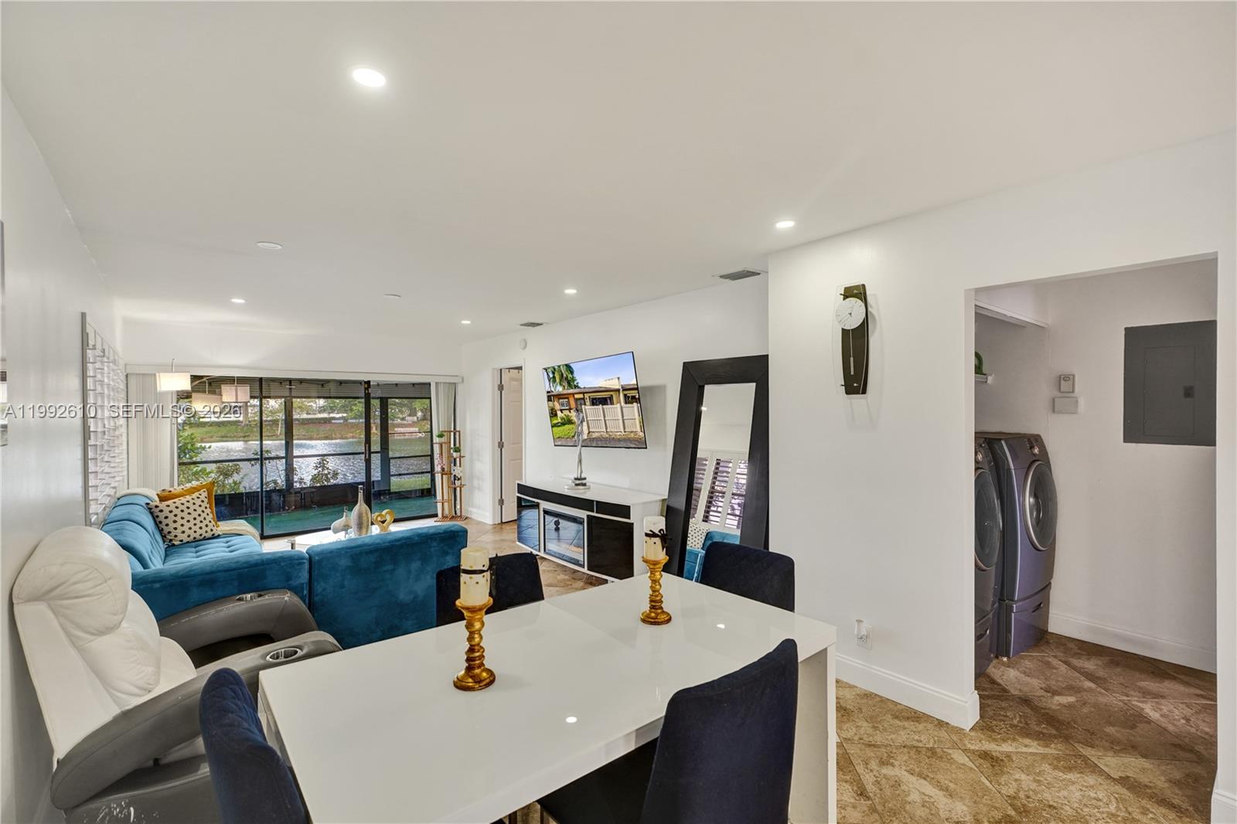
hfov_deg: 96.7
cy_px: 412
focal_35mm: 16
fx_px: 550
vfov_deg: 73.7
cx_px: 618
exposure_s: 1/160
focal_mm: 16
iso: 400
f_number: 4
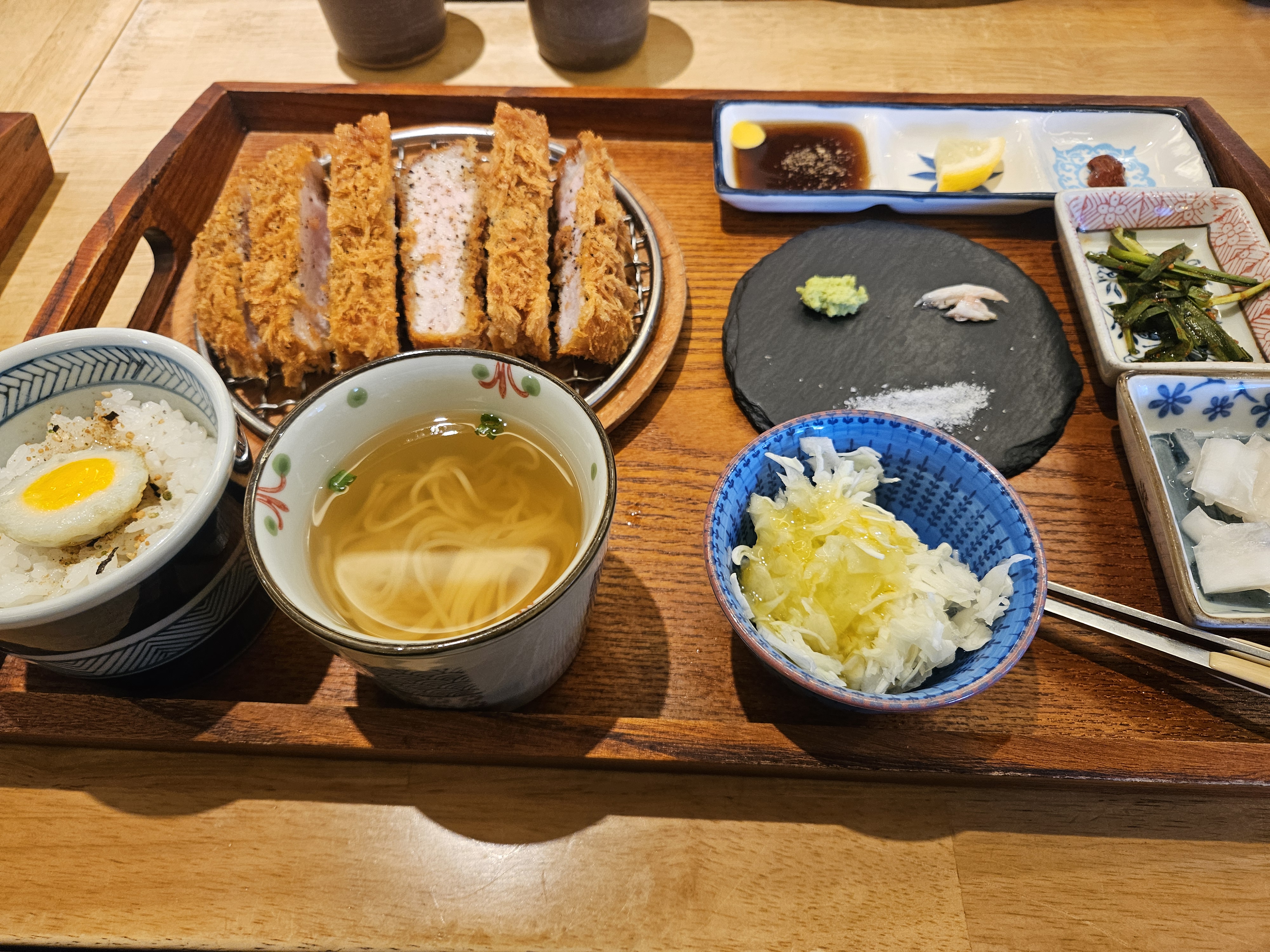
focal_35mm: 23
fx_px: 844
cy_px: 476
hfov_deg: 73.9
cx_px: 635
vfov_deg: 58.9
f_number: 1.8
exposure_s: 1/120
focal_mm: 5.4
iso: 320
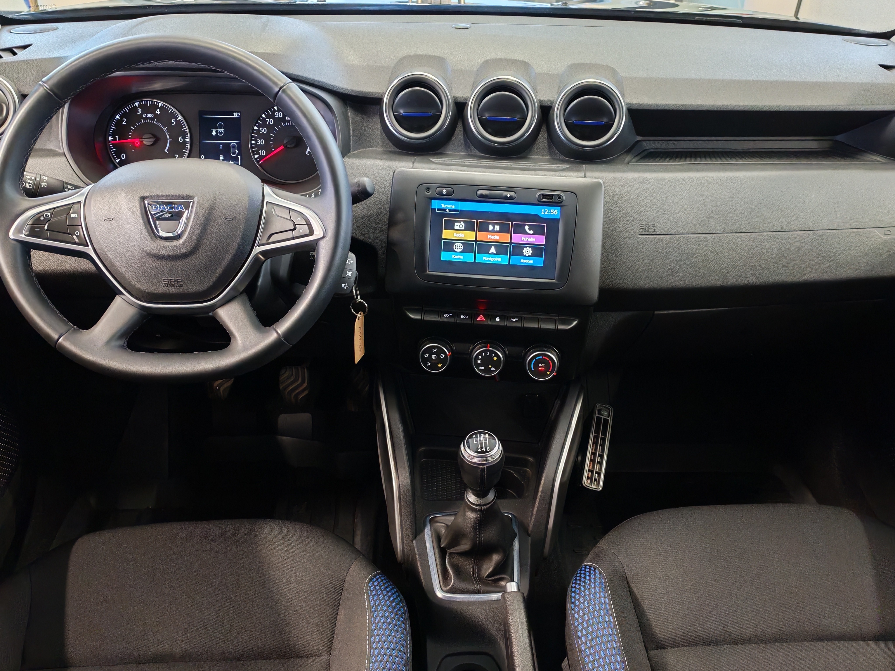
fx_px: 853
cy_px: 336
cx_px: 448
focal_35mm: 33
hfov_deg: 55.4
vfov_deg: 42.9
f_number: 1.9
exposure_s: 1/50
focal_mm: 6.12
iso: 2087
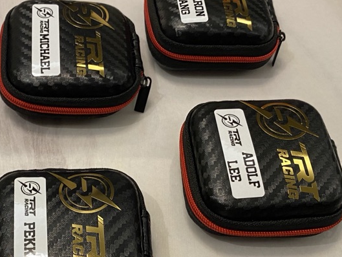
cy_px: 225
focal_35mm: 59
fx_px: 583
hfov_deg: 31.9
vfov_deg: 24.2
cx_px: 73
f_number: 1.8
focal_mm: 4.25
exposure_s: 1/50
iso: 100
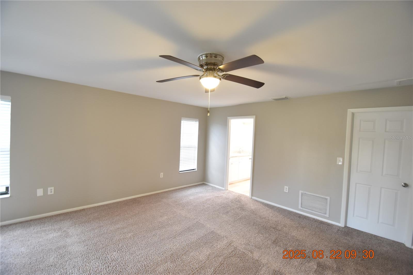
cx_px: 206
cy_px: 138
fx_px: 172
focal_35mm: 15
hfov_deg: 100.4
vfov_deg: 77.3
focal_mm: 10
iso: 800
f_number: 3.5
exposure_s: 1/15
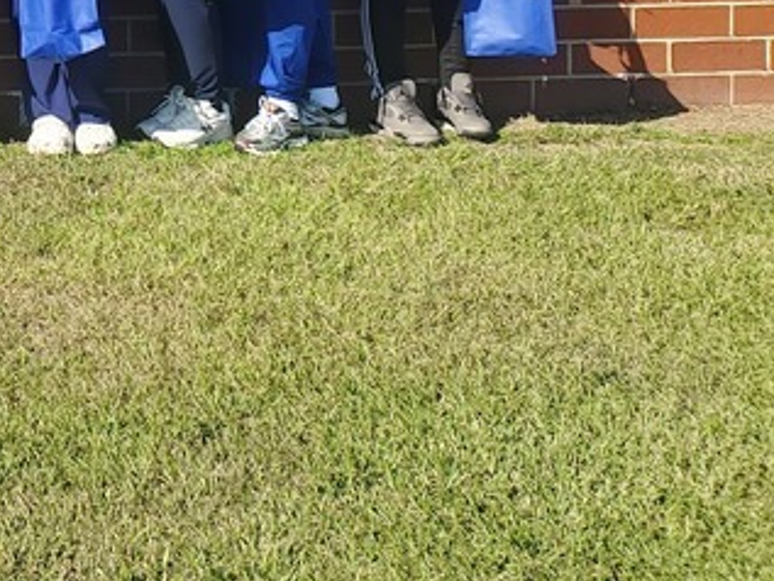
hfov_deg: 19.8
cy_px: -222
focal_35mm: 84
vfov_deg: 16.4
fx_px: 1879
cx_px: -422
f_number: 2.4
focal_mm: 4.3
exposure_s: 1/792
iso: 50
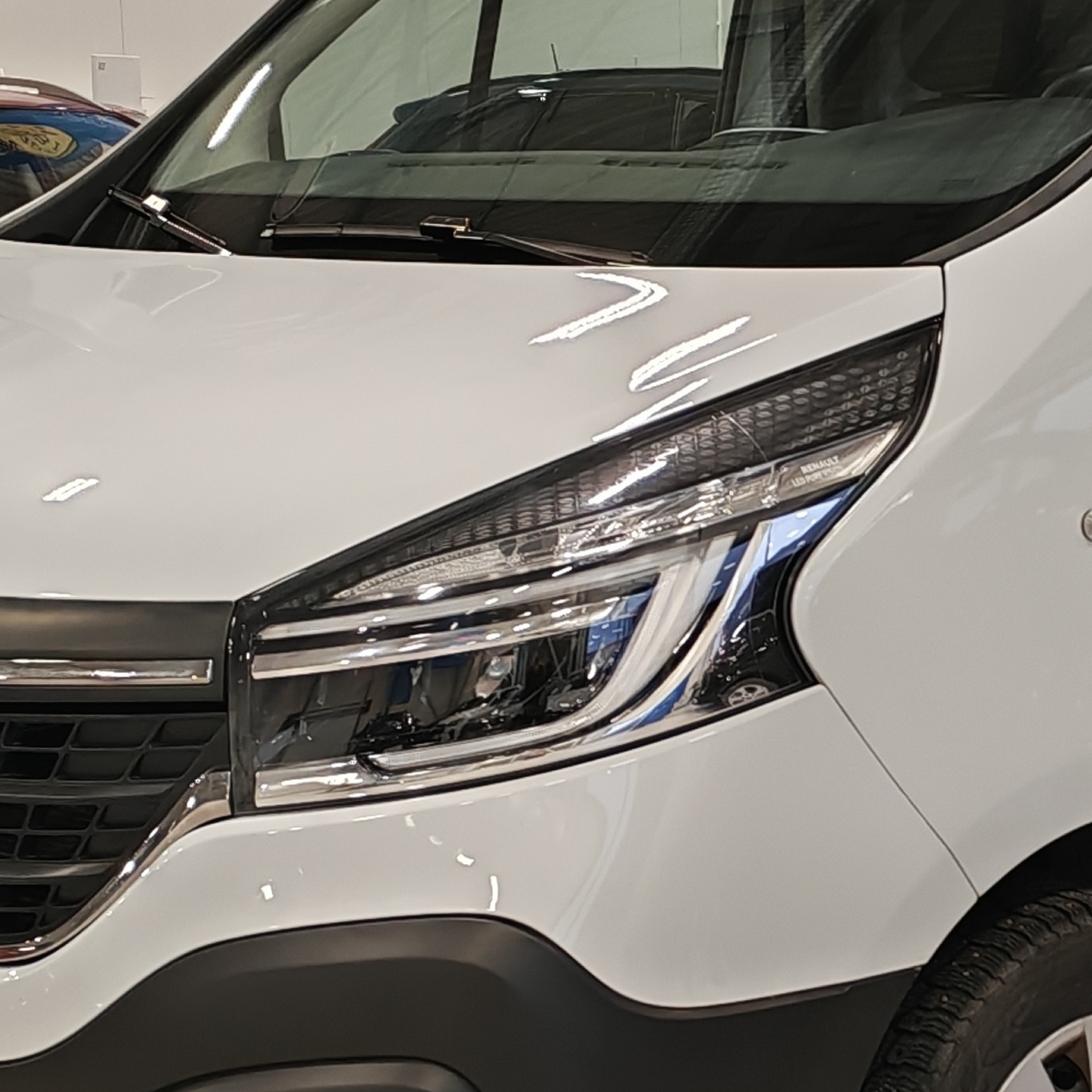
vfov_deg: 17.0
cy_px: 791
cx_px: 950
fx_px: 3640
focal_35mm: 102
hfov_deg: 16.9
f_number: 1.9
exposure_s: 1/100
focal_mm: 6.12
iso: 250
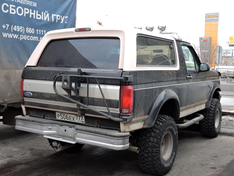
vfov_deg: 36.0
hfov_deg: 46.8
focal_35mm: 40
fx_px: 270
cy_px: 88
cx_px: 117
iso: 100
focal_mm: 7.2
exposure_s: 1/50
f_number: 3.8
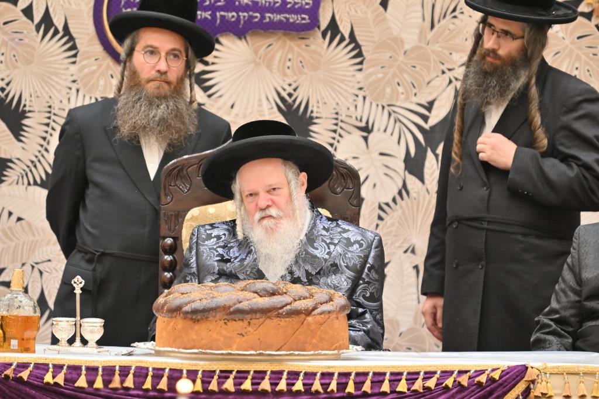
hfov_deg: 6.9
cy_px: 200
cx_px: 300
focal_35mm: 300
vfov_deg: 4.6
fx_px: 4990
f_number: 2.8
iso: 500
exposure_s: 1/200
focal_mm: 200
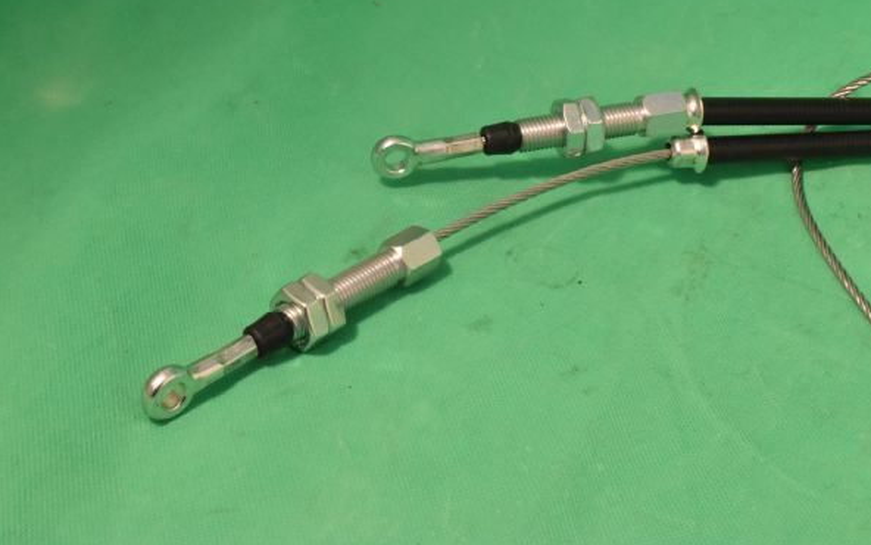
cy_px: 253
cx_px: 440
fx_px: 1472
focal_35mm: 62
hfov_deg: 33.0
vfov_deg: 21.0
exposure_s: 1/60
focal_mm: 40
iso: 4500
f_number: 32
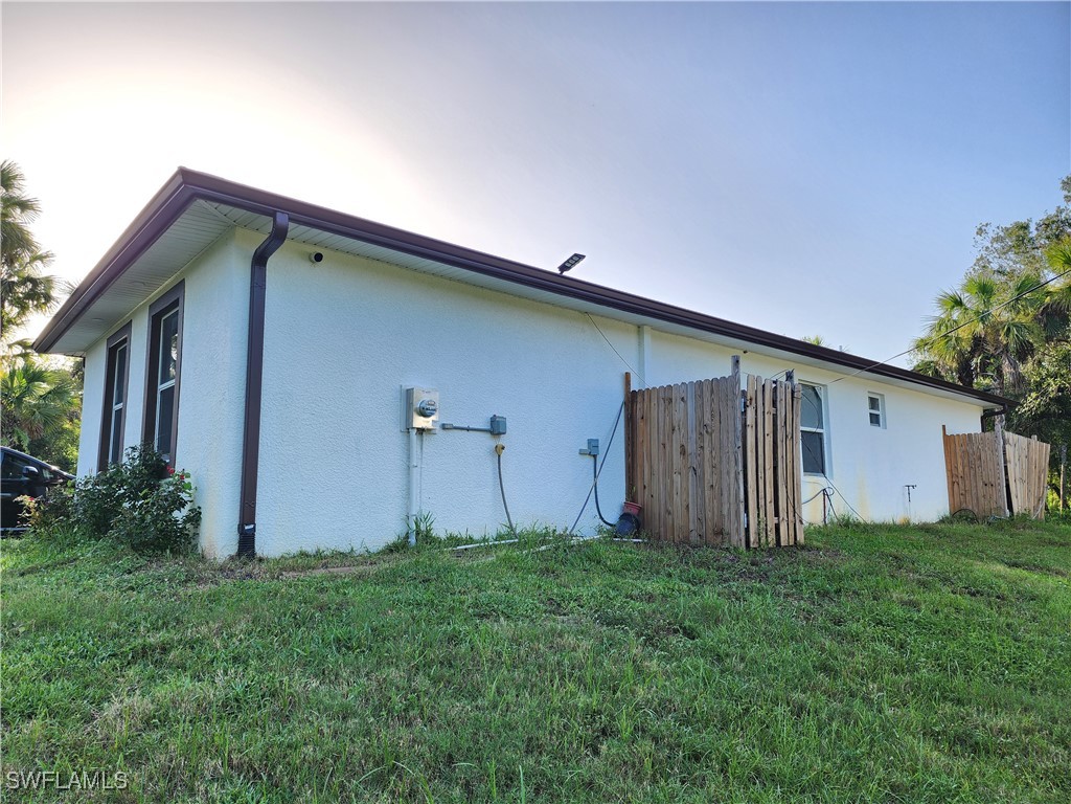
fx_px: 712
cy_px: 402
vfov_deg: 58.9
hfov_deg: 73.9
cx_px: 536
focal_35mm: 23
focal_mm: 6.4
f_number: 1.8
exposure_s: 1/180
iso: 20
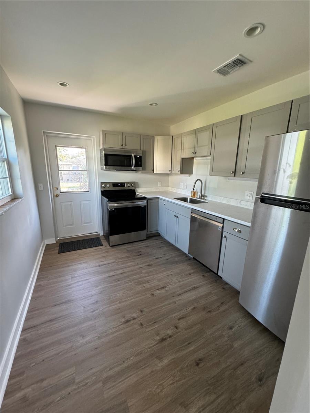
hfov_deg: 85.7
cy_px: 206
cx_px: 155
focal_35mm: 14
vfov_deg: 102.1
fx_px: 167
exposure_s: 1/78
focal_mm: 2.22
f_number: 2.2
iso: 320
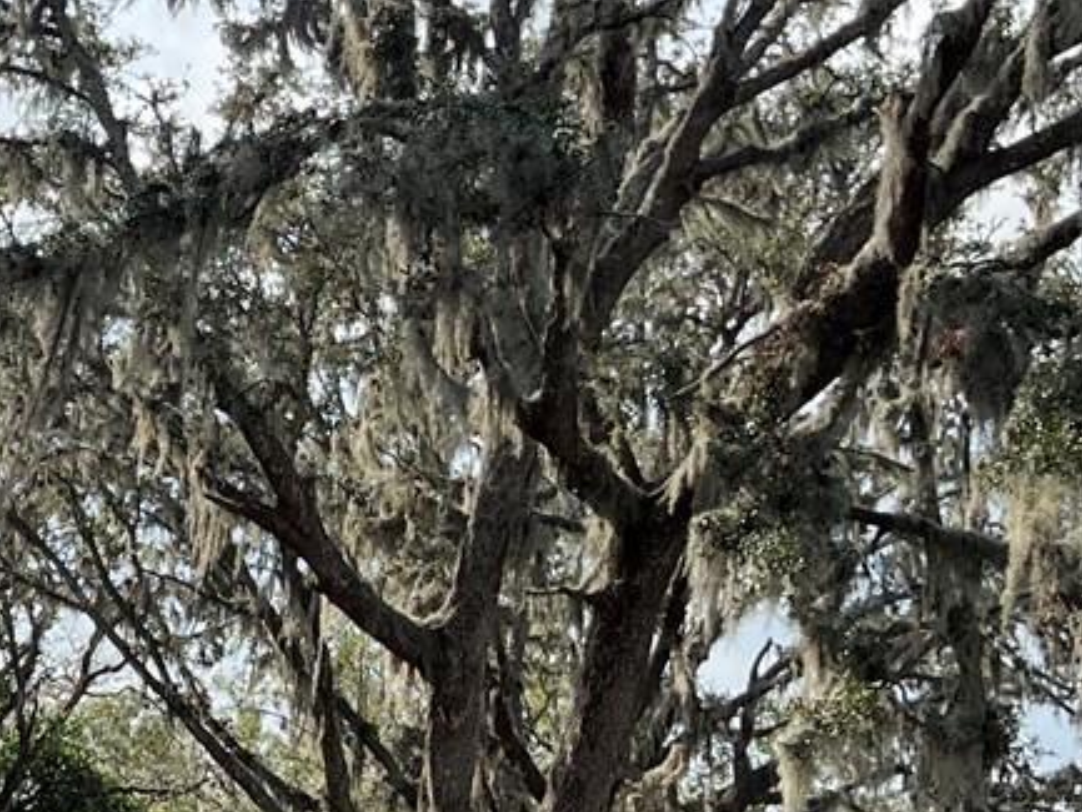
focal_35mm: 96
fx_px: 3002
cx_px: -580
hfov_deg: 18.0
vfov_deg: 15.4
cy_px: 337
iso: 50
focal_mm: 5.1
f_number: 1.6
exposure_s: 1/1957
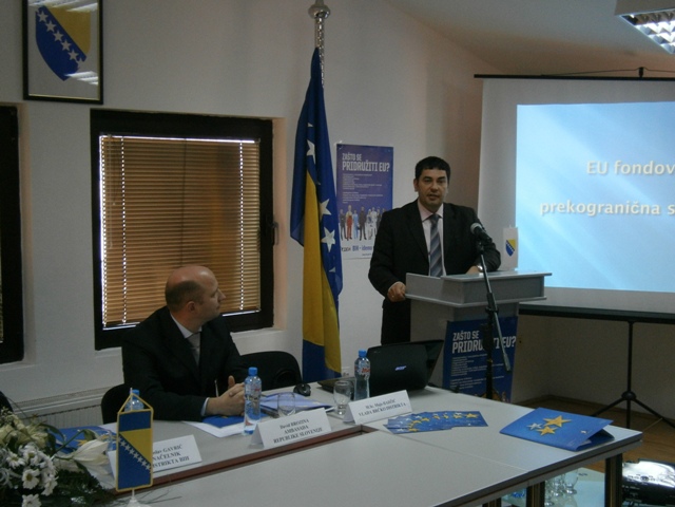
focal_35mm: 47
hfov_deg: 40.4
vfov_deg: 30.9
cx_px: 338
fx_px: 916
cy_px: 254
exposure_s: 1/40
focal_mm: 8.3
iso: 250
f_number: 3.4
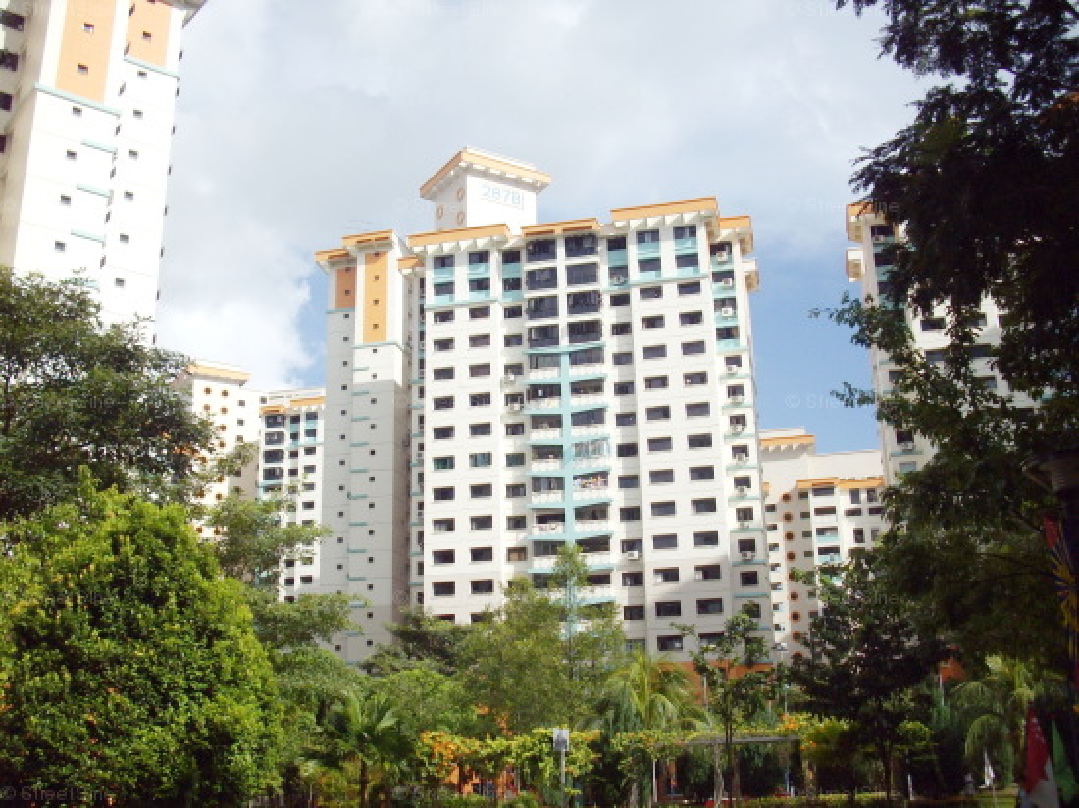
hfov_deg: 50.2
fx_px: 1153
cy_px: 404
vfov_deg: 38.6
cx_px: 540
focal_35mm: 37
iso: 80
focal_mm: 6.2
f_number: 5.6
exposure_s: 1/640
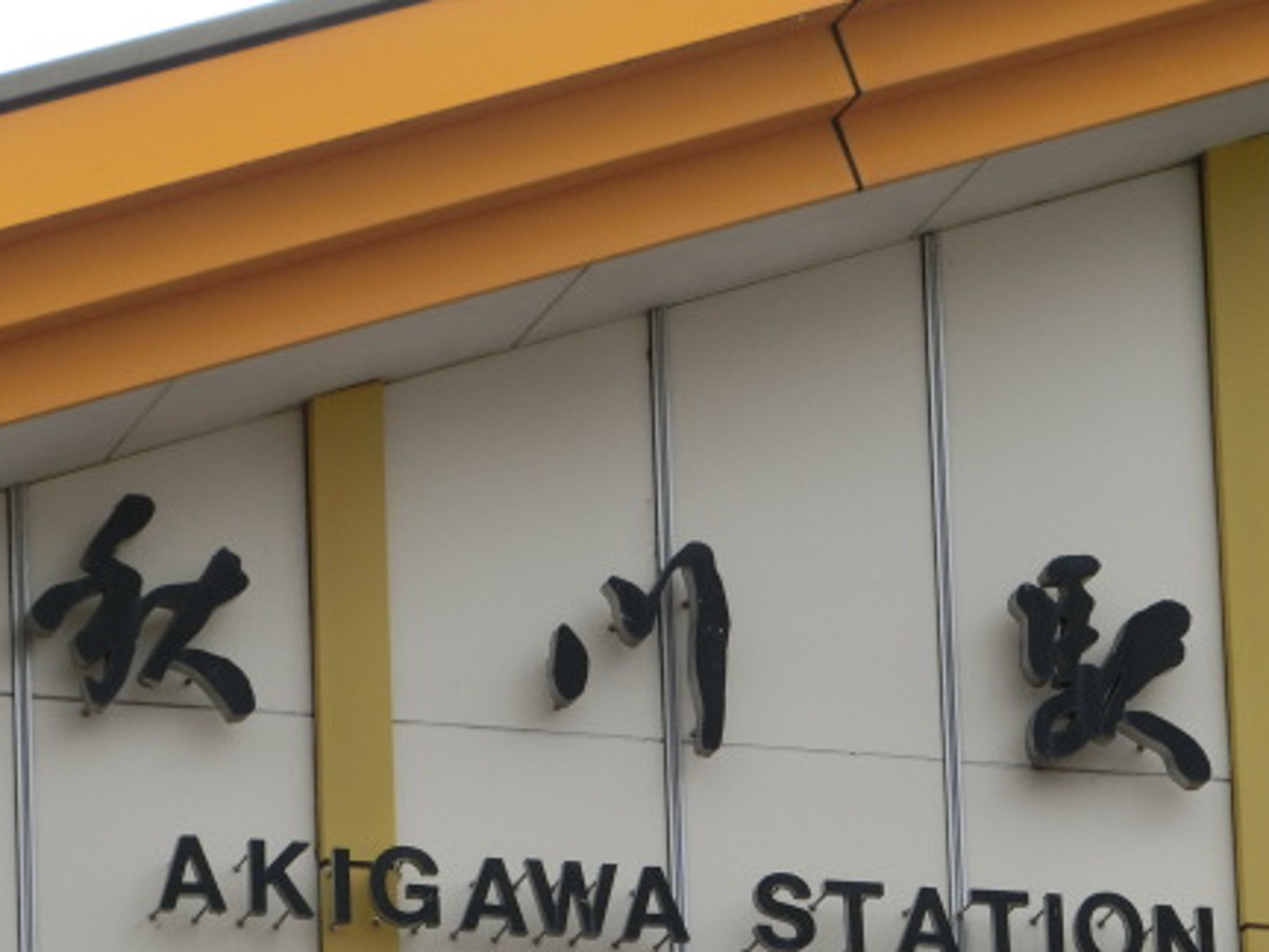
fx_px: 13857
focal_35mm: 378
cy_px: 673
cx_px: 667
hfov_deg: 5.2
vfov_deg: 3.9
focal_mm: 45.4
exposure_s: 1/250
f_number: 5.9
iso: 160
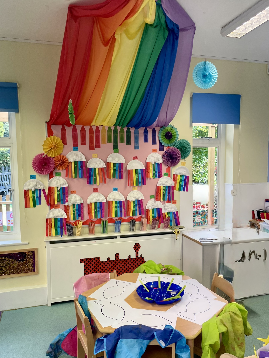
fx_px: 269
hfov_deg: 53.1
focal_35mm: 26
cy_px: 179
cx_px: 134
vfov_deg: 67.3
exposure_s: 1/100
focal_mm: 4.2
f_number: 1.6
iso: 50
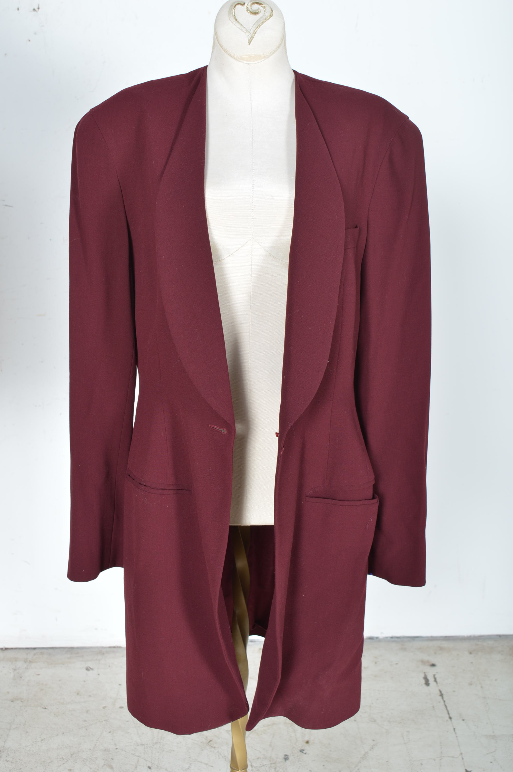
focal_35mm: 45
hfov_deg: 29.8
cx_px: 256
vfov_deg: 43.6
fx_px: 964
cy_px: 386
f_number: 8
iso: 100
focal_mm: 30
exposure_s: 1/200
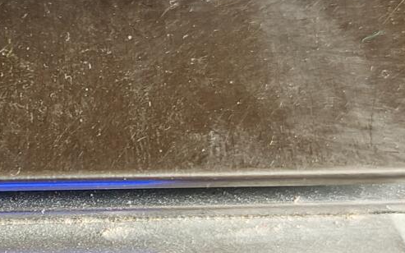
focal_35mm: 89
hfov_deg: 22.6
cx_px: 20
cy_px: 165
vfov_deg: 14.7
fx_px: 982
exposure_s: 1/50
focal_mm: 6.06
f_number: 1.6
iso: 320
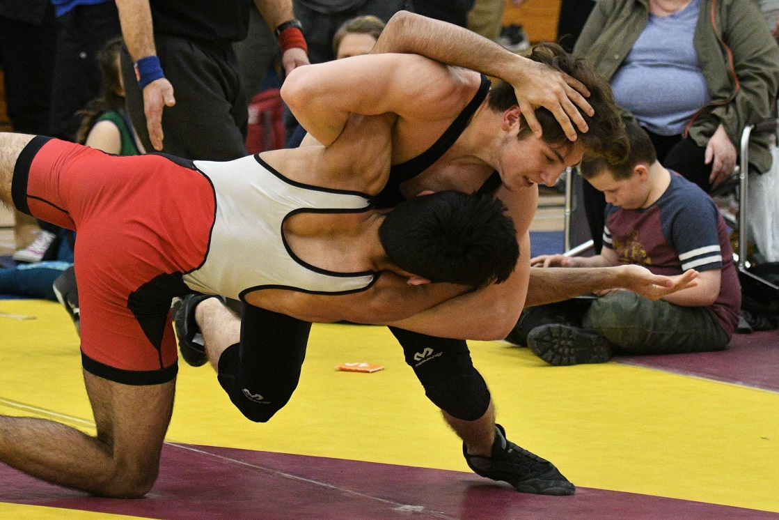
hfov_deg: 16.1
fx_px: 2759
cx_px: 390
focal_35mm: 128
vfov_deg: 10.8
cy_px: 260
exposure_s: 1/1000
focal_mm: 85
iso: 6400
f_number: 2.8
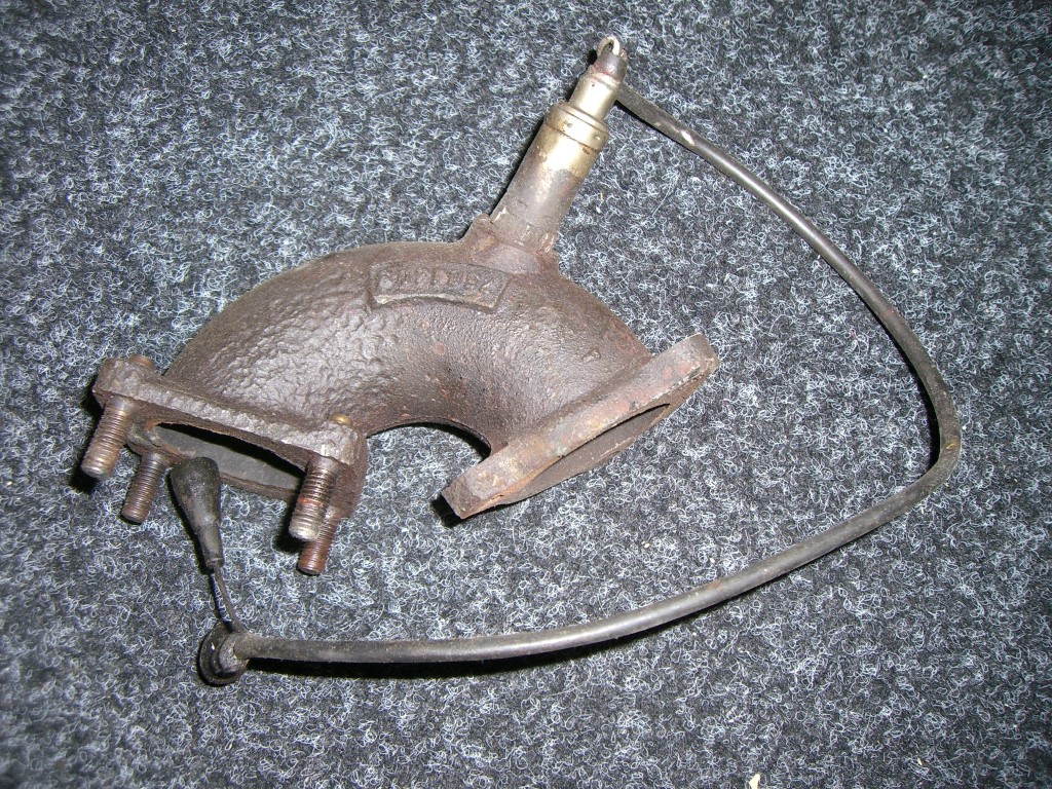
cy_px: 394
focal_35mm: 38
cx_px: 526
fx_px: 1155
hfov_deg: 49.0
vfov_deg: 37.7
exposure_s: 1/60
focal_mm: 6.2
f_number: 2.7
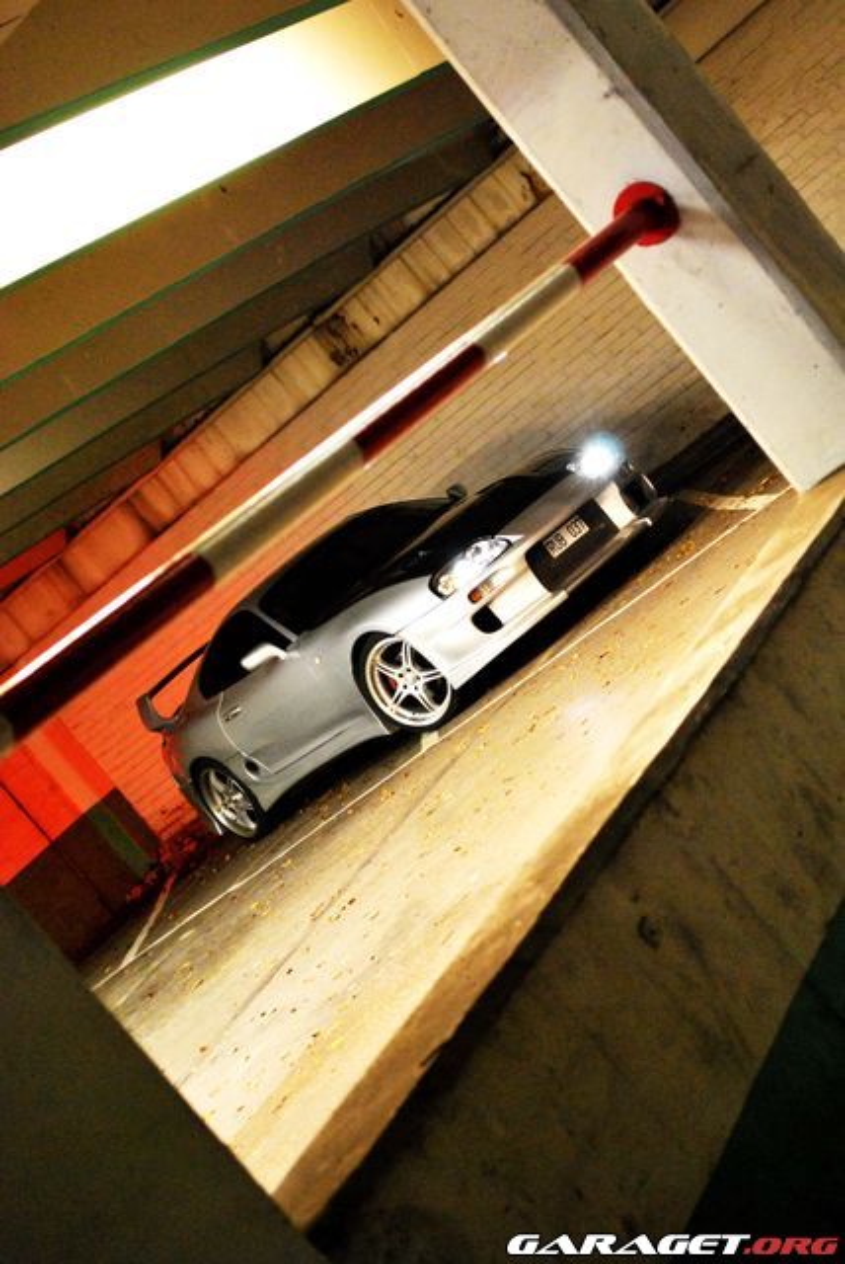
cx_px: 422
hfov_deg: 20.2
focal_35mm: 68
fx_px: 2371
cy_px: 632
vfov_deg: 29.8
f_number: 5.3
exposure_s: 1/20
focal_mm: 45
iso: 1600
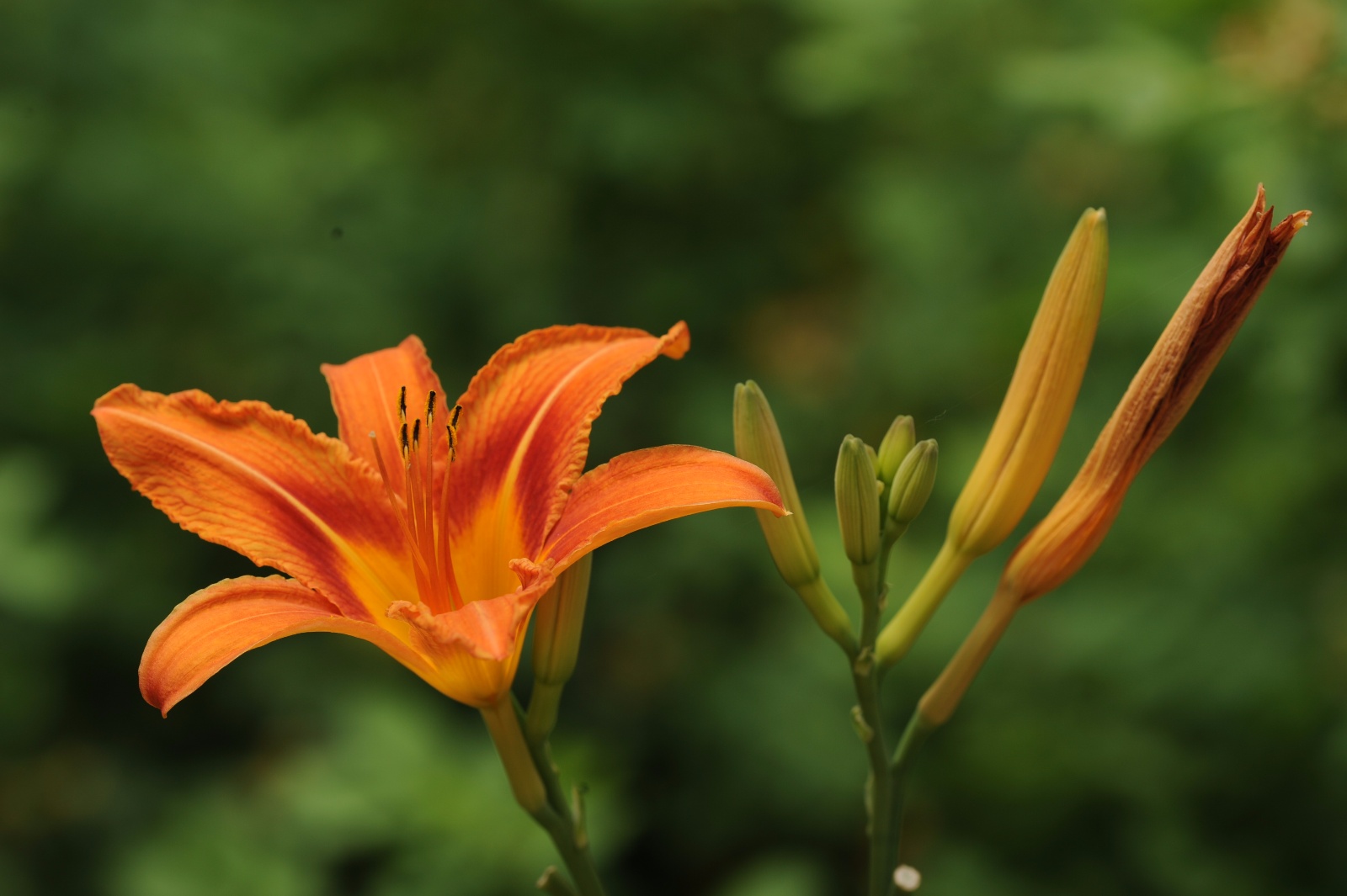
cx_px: 674
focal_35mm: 200
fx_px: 7479
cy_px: 448
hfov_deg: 10.3
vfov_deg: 6.9
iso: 200
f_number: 9.5
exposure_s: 1/350
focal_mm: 200
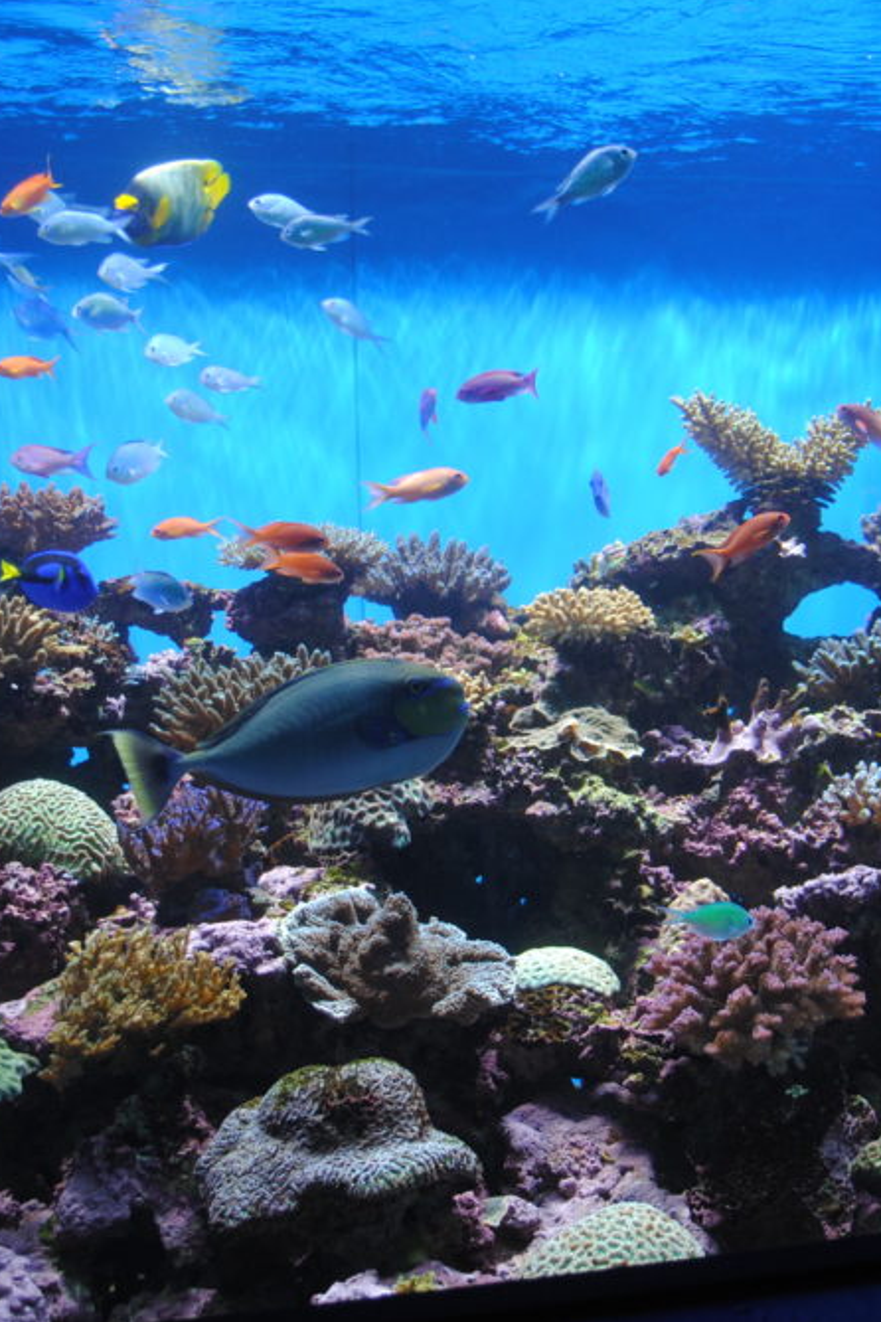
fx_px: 1688
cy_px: 649
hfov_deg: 29.1
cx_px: 571
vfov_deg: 42.7
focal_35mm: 46
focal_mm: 20
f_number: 3.8
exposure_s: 1/50
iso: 200
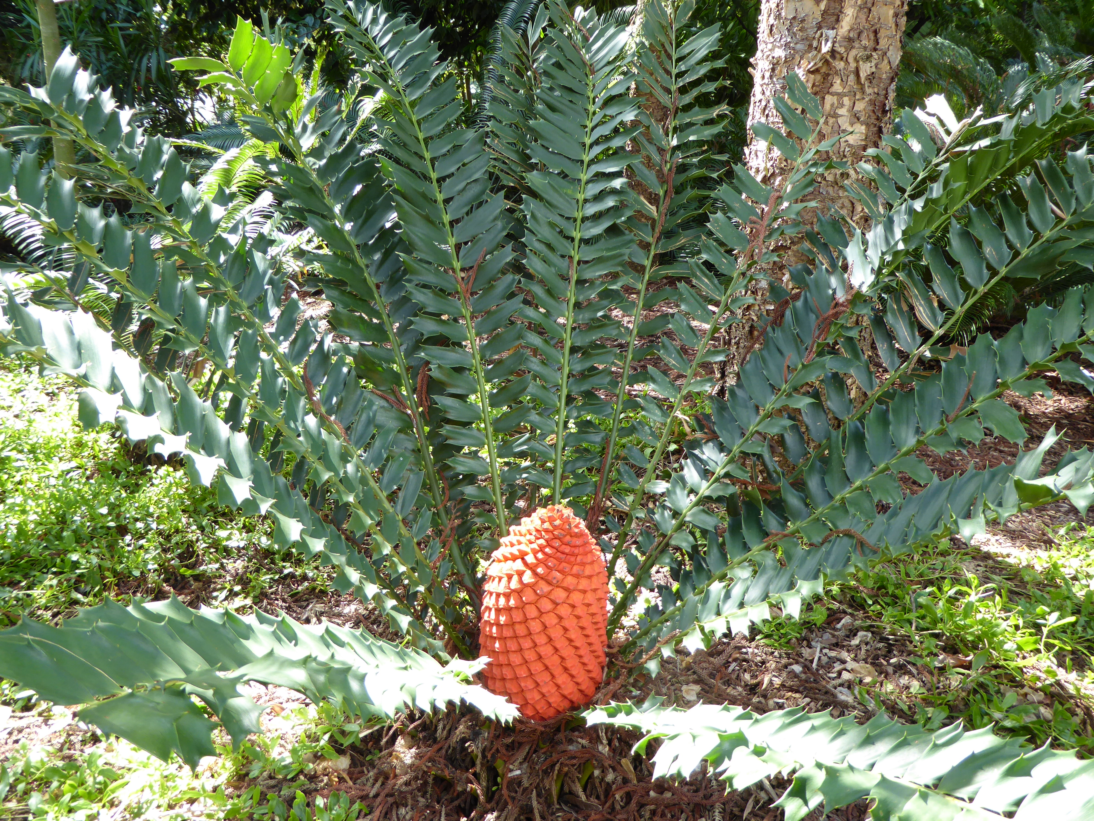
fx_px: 1075
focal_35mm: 34
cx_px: 547
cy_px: 410
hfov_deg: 54.0
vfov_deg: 41.8
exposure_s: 1/60
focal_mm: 5.8
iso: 100
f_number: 3.6
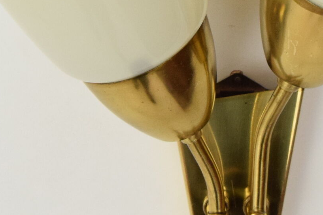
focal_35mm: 110
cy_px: -15
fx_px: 986
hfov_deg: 18.5
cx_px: 219
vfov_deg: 12.3
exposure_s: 1/250
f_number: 8
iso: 1600
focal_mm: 20
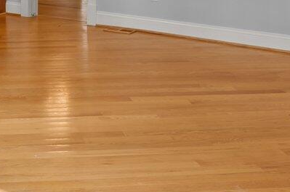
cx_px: 40
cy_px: -99
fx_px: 620
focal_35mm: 77
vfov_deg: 16.1
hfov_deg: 25.7
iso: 400
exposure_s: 1/15
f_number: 6.3
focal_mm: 15
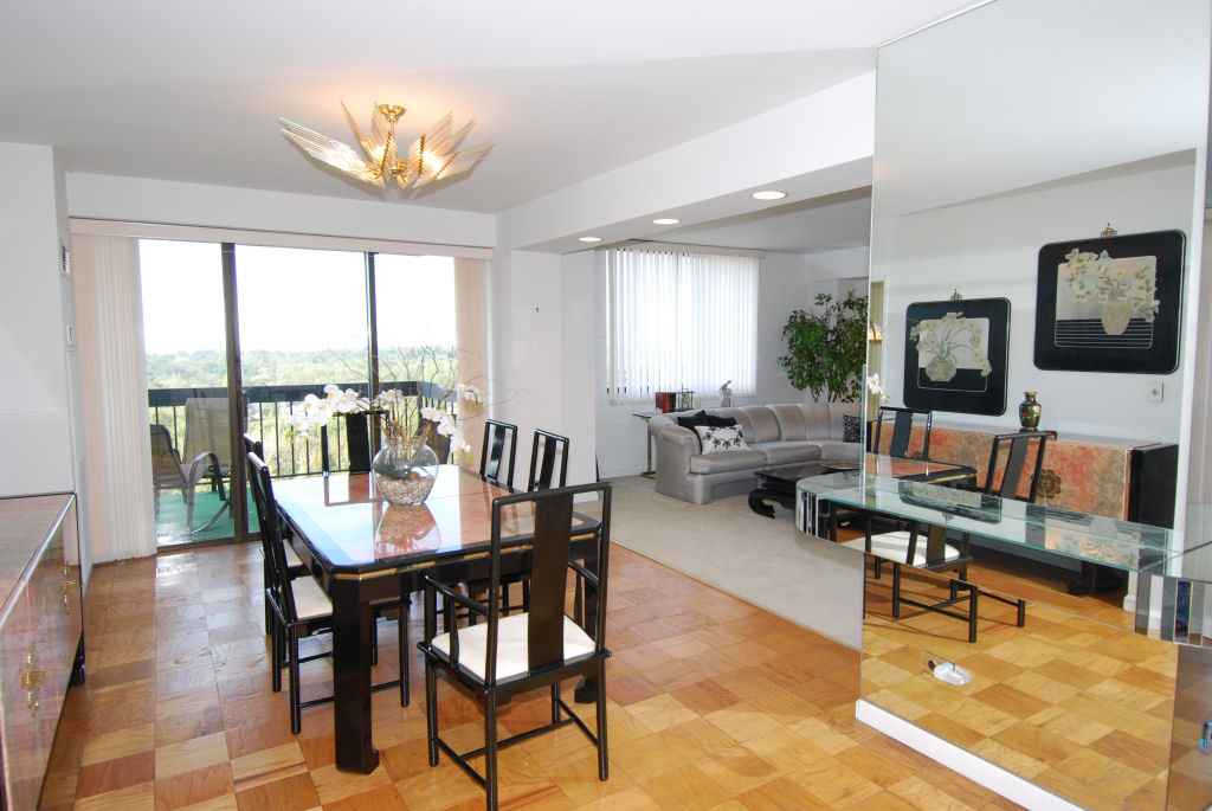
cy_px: 406
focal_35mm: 21
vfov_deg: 59.6
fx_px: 708
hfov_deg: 81.1
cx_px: 606
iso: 200
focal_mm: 14
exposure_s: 1/100
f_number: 5
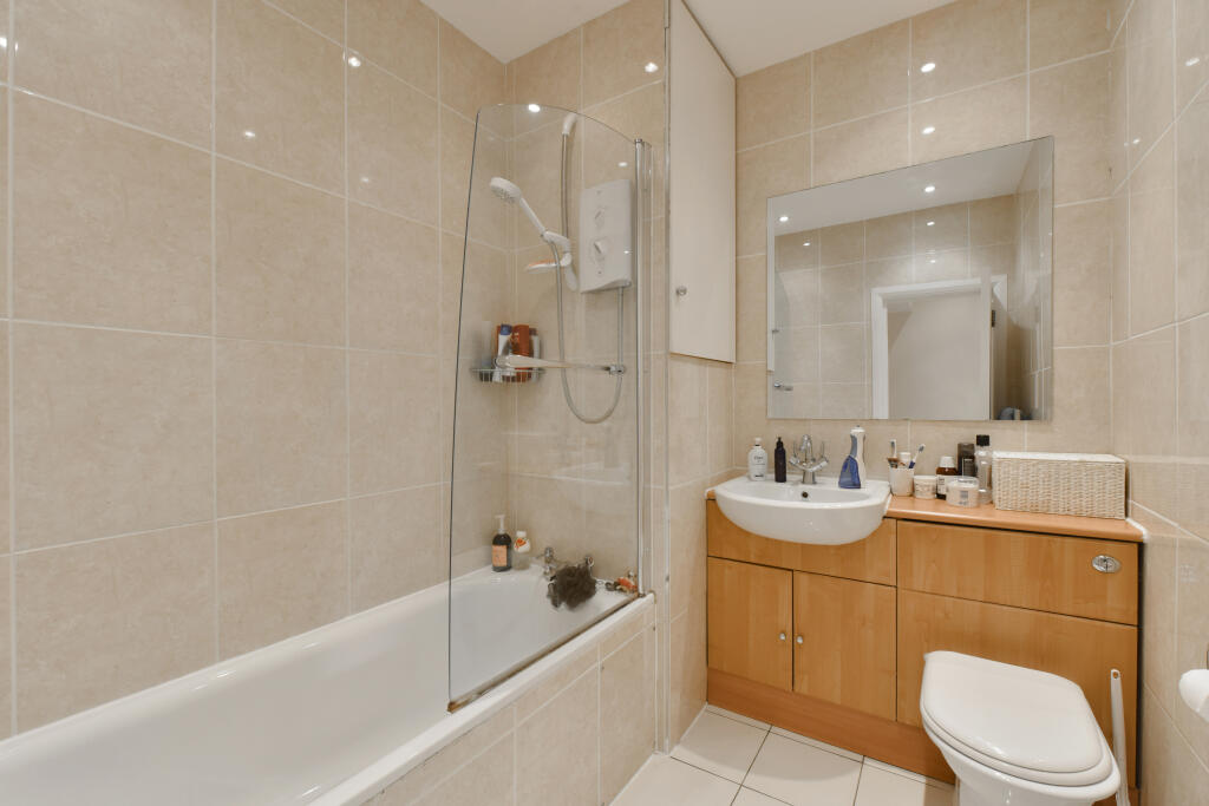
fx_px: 504
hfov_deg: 100.4
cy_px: 403
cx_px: 604
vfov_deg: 77.3
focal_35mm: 15
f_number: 11
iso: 500
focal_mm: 15
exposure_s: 1/3
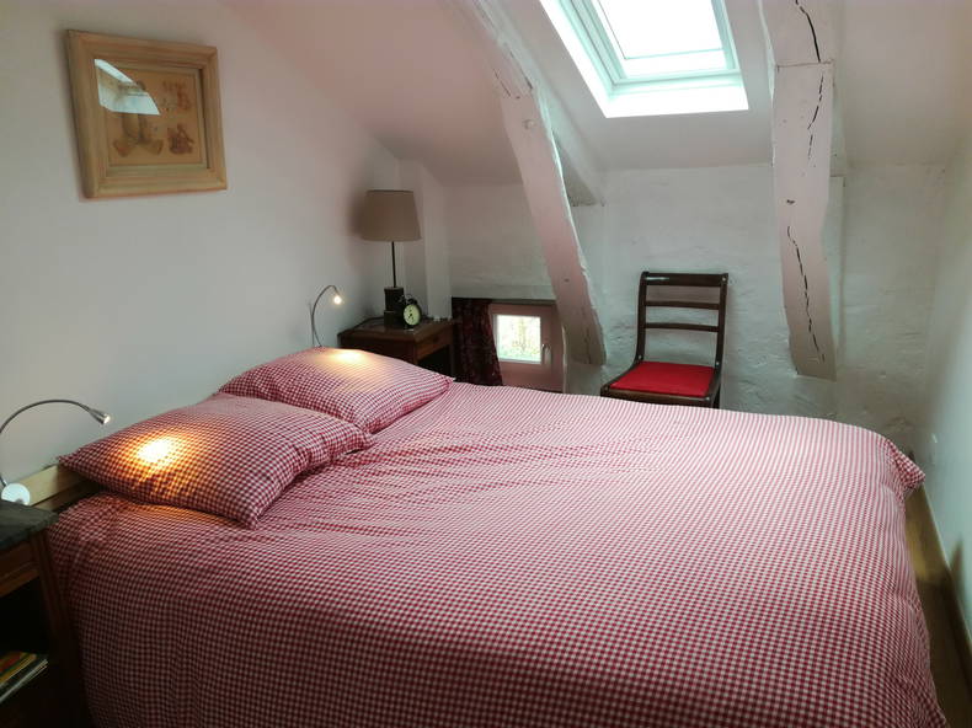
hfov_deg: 65.3
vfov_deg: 51.3
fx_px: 758
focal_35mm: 27
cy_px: 364
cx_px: 486
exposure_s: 1/60
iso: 80
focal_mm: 3.79
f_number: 2
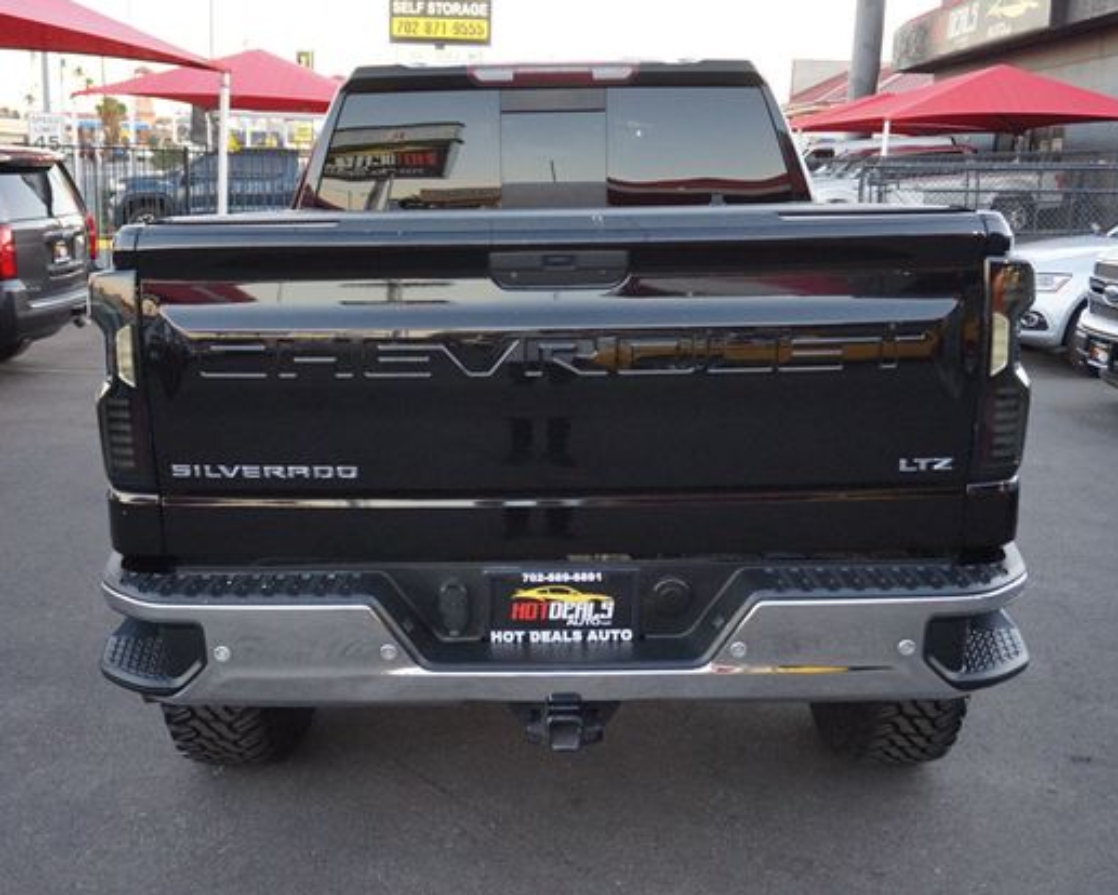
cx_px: 536
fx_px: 1211
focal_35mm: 37
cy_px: 443
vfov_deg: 40.6
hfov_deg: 49.5
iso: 1250
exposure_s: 1/160
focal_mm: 21
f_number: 4
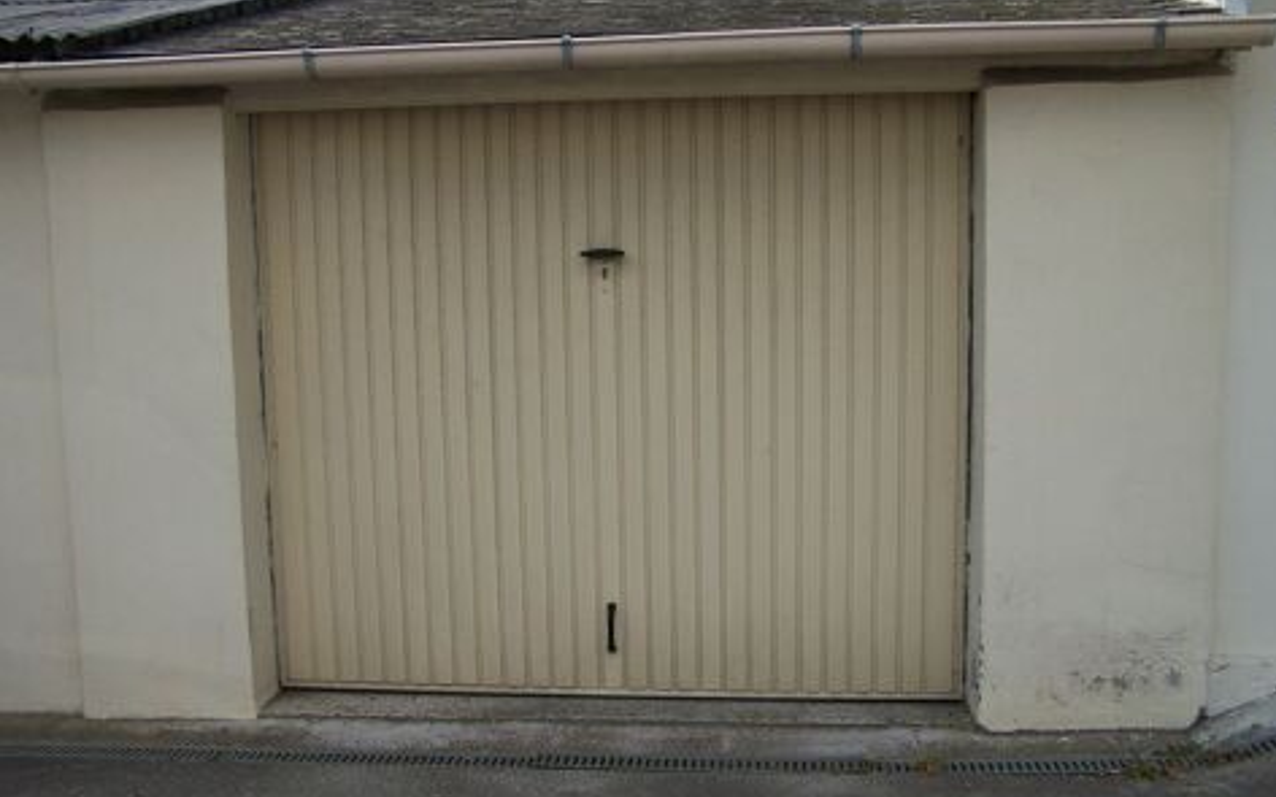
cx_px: 646
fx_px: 1426
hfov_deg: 48.2
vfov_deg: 31.2
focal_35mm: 41
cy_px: 384
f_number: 4
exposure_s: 1/640
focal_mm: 6.3
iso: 80
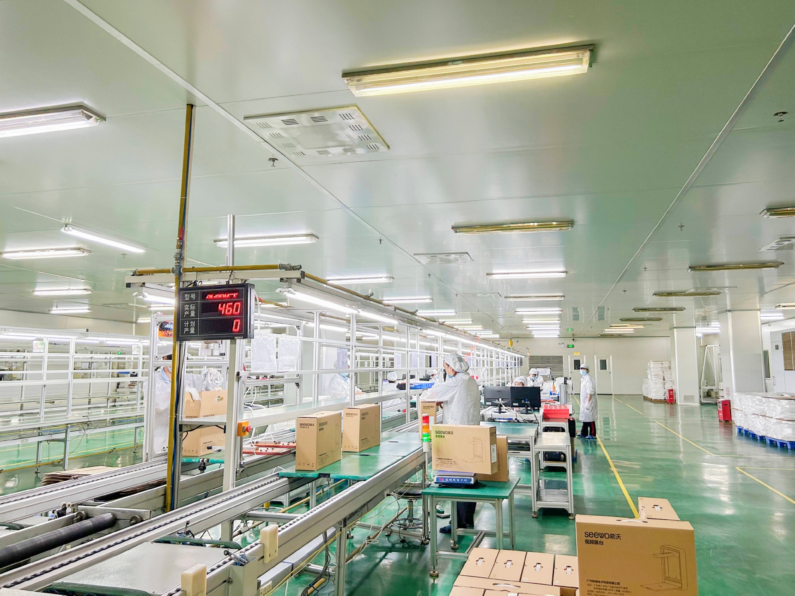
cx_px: 398
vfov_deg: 53.1
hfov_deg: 67.3
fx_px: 597
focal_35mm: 26
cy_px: 298
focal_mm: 5.7
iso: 125
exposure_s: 1/100
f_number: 1.5
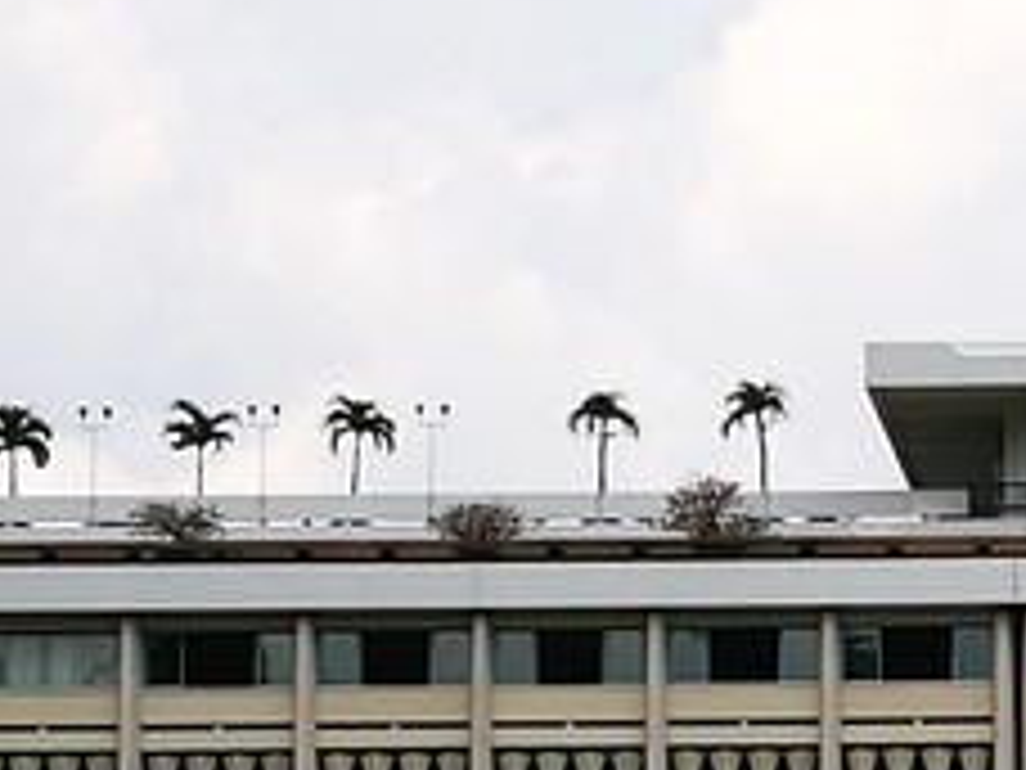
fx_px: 6284
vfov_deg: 7.0
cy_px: 711
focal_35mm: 212
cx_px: 1251
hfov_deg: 9.2
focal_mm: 4.5
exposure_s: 1/1037
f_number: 2.2
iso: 50
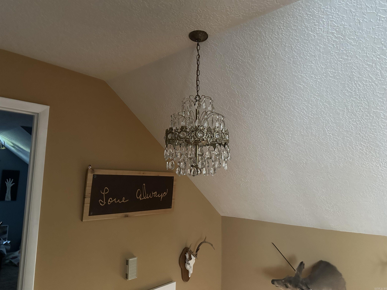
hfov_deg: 71.6
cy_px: 145
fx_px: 268
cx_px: 194
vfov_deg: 56.8
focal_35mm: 24
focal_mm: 6.86
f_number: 1.78
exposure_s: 1/40
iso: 1000
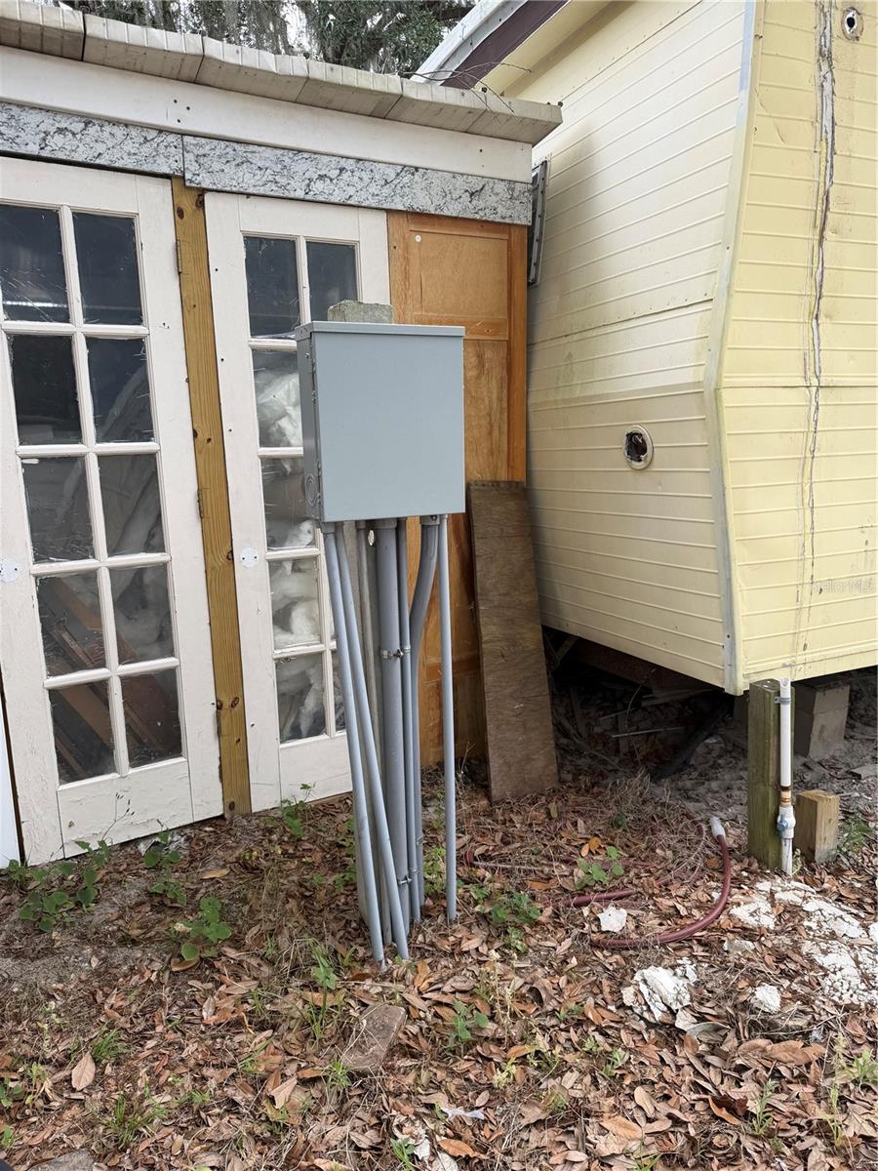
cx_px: 439
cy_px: 586
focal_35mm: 24
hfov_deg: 56.8
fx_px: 812
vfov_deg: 71.6
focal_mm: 6.76
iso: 80
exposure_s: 1/683
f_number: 1.78
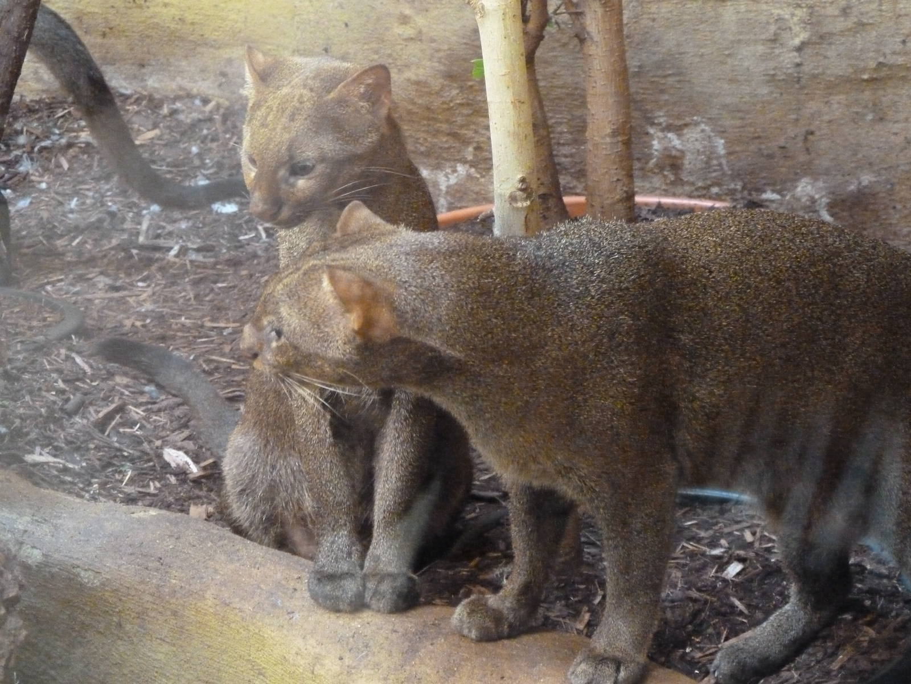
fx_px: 2526
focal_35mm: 96
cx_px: 456
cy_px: 342
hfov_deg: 20.4
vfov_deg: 15.4
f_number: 4.3
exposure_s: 1/15
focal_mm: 15.8
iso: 1600
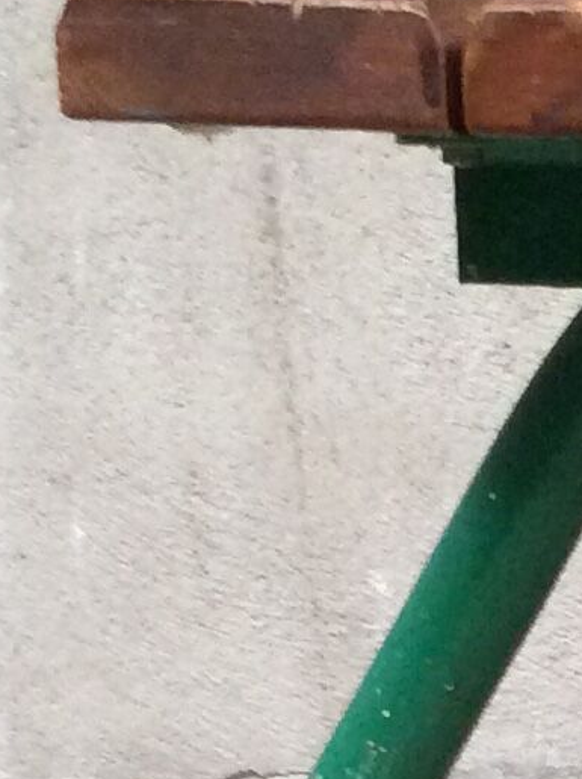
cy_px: 1115
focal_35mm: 161
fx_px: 3617
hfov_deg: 8.8
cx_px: 1061
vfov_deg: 11.8
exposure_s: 1/25
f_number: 2.4
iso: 125
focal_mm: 3.3
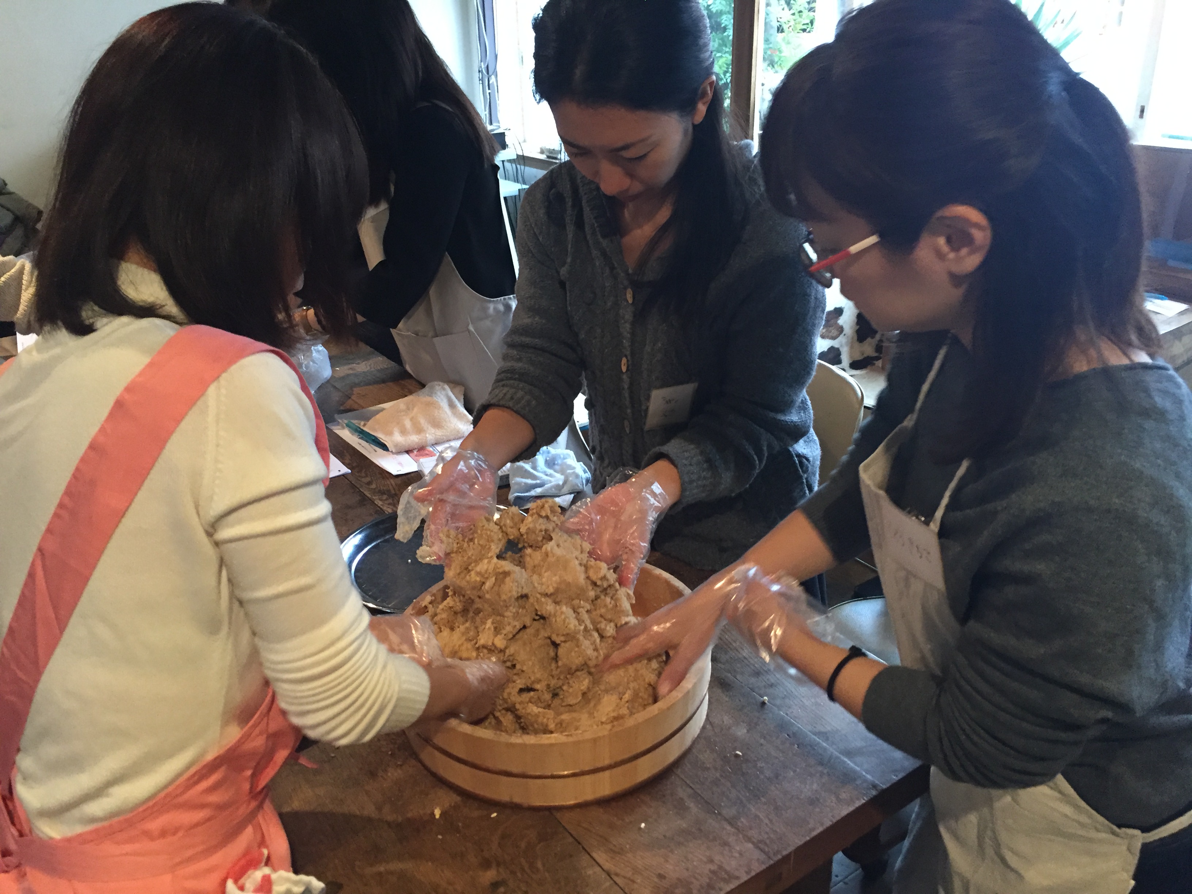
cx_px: 596
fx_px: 999
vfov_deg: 48.2
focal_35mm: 29
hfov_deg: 61.7
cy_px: 447
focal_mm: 4.15
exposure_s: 1/24
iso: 250
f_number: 2.2
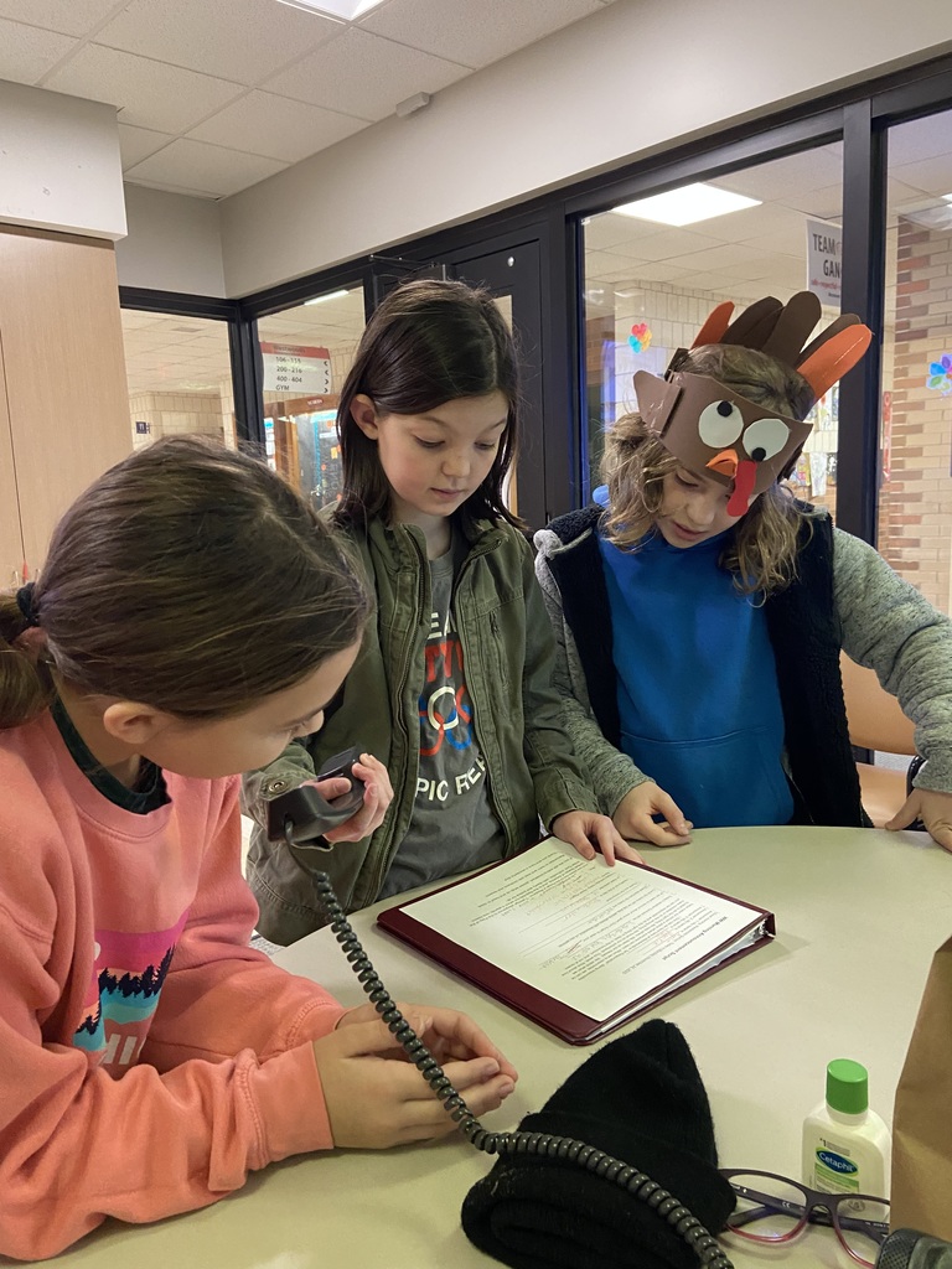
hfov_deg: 53.1
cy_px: 634
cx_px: 476
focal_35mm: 26
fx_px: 953
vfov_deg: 67.3
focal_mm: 4.25
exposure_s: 1/40
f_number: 1.8
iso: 400
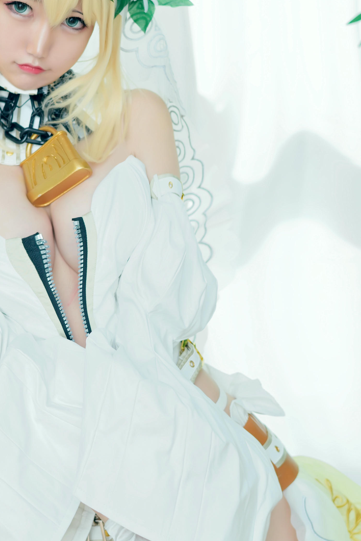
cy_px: 259
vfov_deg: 21.5
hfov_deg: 14.4
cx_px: 116
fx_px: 1428
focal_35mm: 95
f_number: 2.8
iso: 100
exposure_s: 1/200
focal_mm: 58
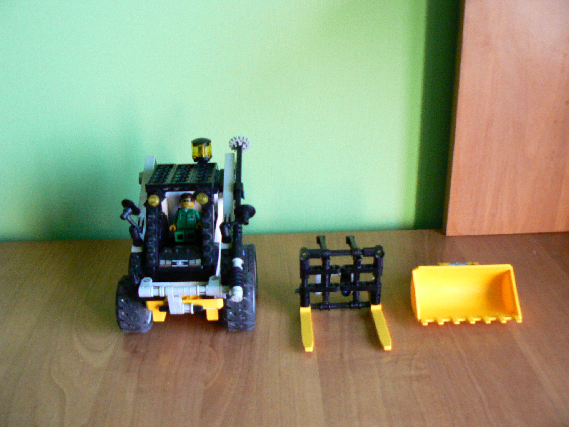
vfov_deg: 39.7
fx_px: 592
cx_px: 284
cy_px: 214
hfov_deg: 51.4
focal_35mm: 36
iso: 200
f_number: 2.8
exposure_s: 1/20
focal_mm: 6
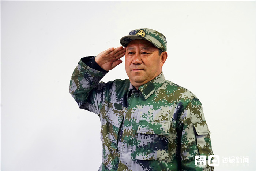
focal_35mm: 64
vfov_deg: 21.2
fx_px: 455
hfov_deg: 31.4
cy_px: 86
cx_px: 128
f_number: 6.3
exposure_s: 1/50
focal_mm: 64
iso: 2000
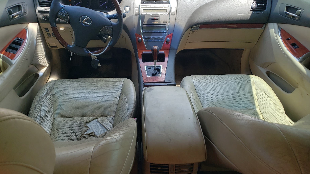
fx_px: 238
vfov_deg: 40.2
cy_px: 87
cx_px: 155
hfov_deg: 66.1
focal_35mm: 29
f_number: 1.5
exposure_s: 1/500
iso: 50
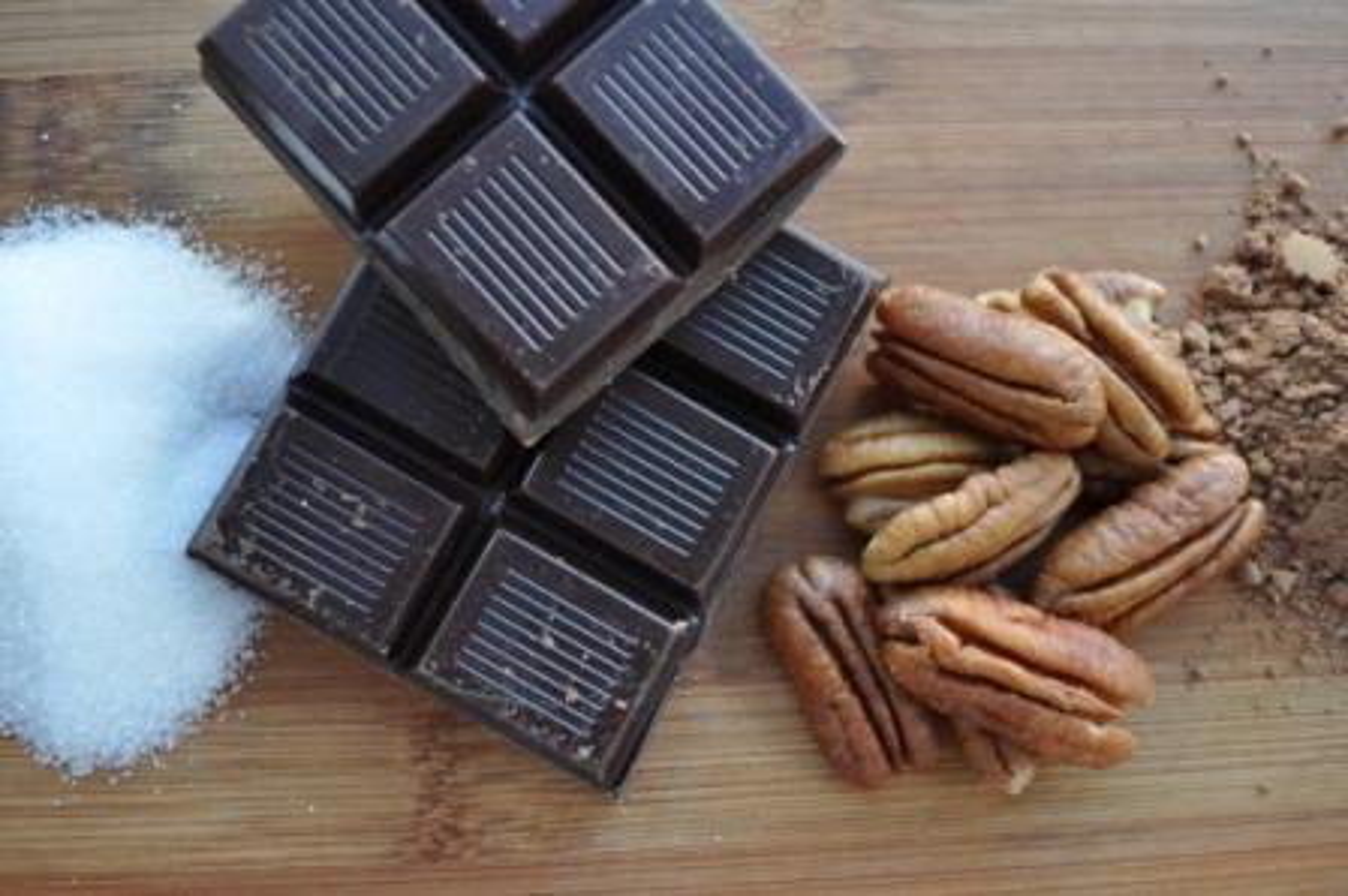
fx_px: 1235
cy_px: 448
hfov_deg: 57.3
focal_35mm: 33
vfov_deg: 39.9
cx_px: 674
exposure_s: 1/60
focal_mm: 22
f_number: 4
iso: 450
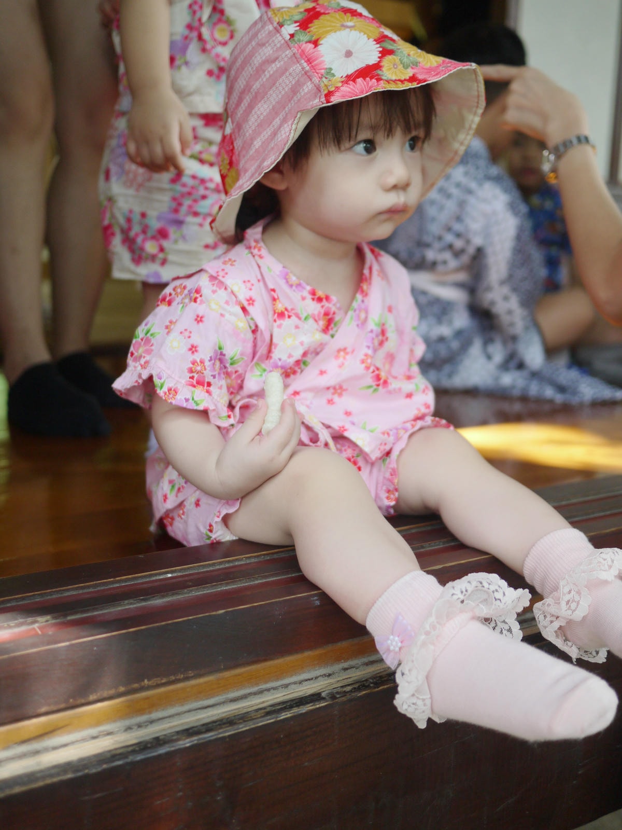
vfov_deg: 46.8
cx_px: 311
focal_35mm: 40
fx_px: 958
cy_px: 415
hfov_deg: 36.0
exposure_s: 1/200
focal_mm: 20
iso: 160
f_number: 1.7
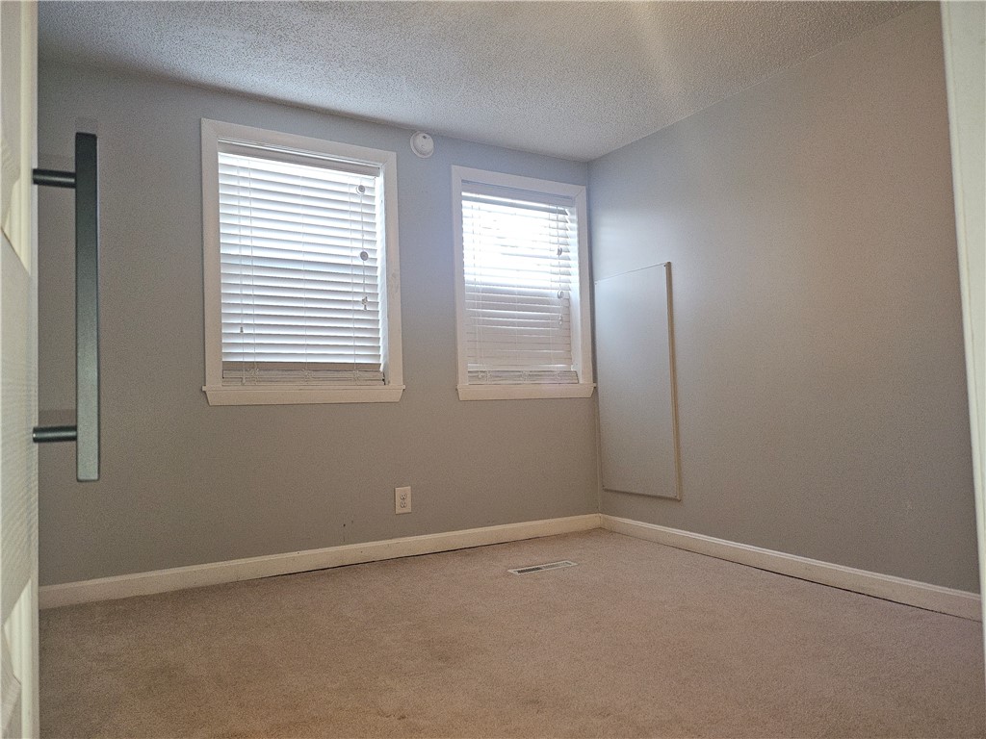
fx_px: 684
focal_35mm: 24
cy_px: 370
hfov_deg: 71.6
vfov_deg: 56.8
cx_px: 493
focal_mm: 5
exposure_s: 1/60
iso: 125
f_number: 1.8
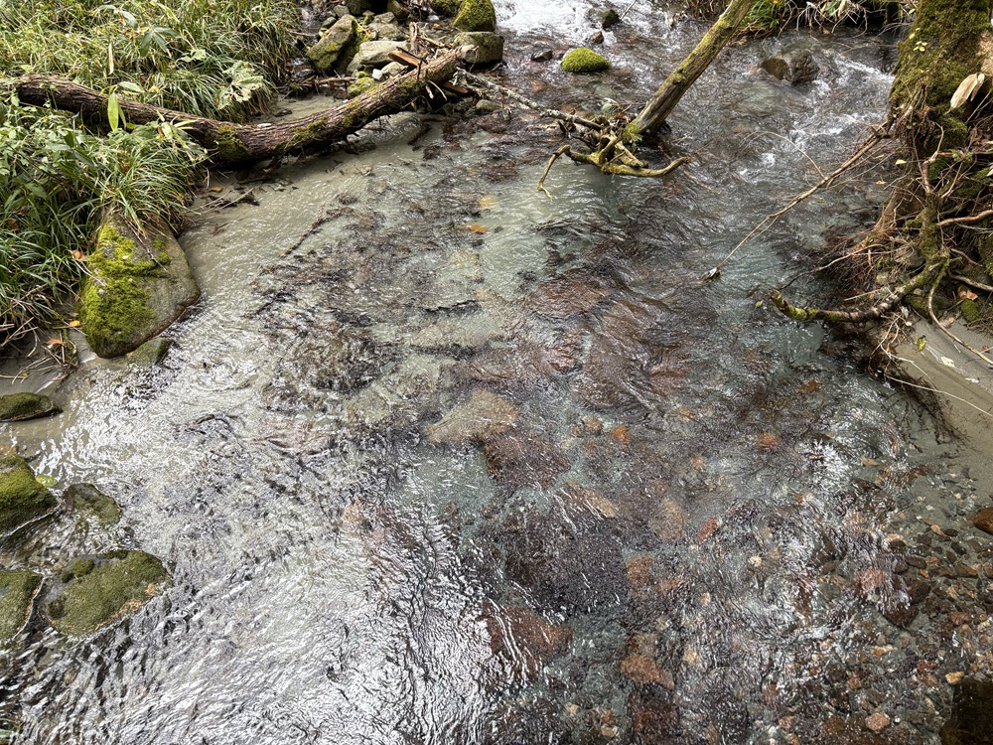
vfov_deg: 53.1
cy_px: 372
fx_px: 746
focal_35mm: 26
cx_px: 496
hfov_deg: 67.3
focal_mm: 5.96
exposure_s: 1/122
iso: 80
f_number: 1.6
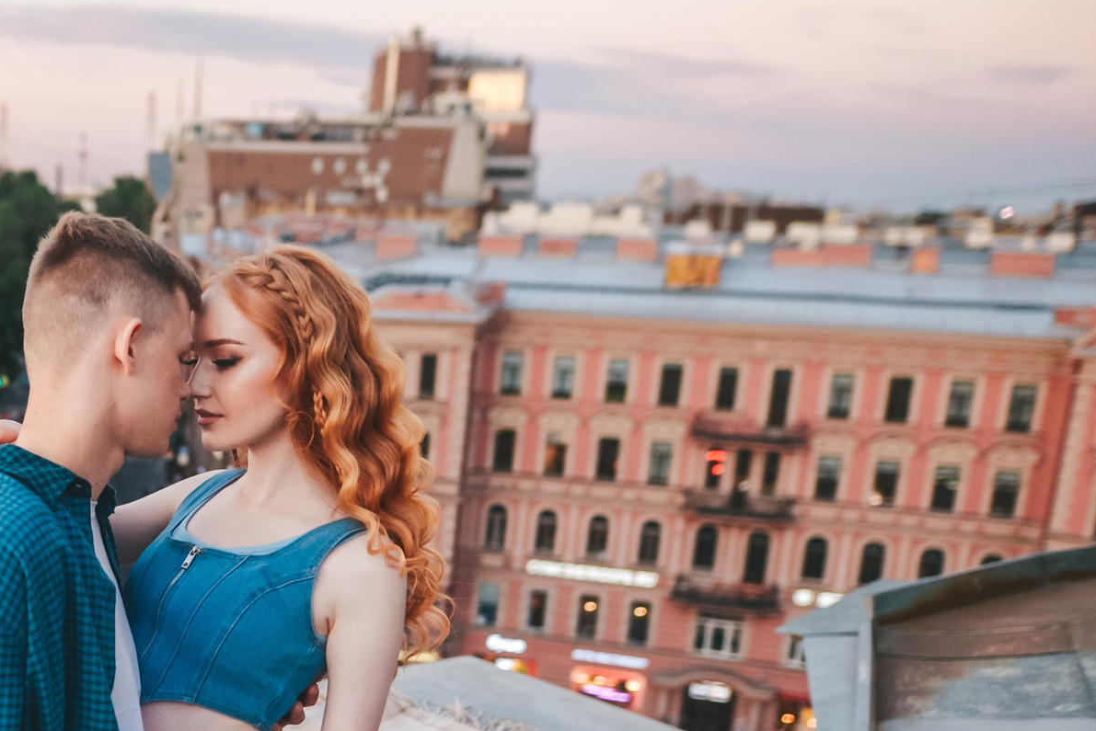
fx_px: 1310
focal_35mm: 43
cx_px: -69
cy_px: 570
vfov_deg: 30.6
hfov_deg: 38.6
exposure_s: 1/640
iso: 560
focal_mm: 20
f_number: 1.8
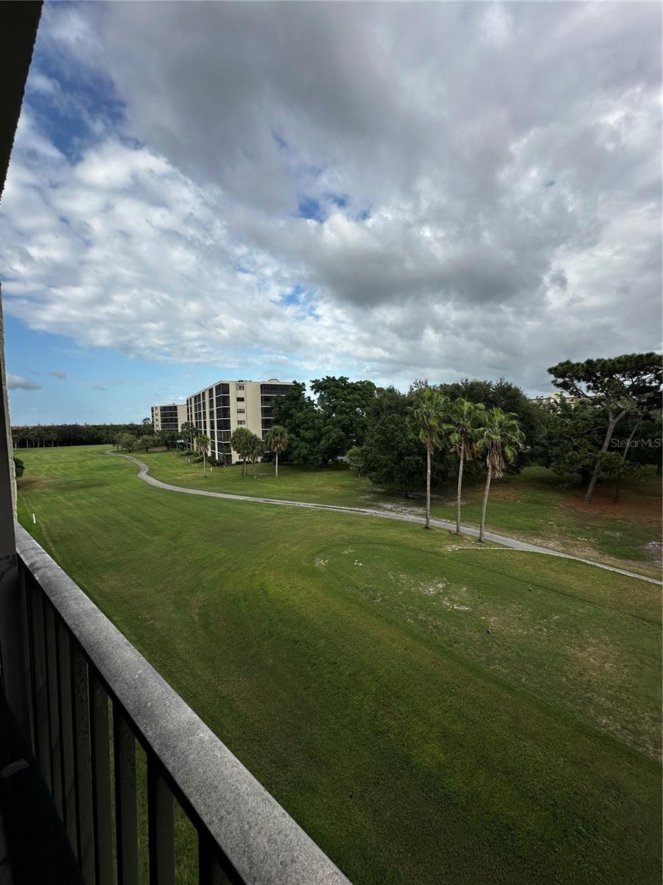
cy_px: 442
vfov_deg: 102.1
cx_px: 332
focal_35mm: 14
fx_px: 358
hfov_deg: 85.7
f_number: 2.2
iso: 50
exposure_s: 1/1171
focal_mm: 2.22
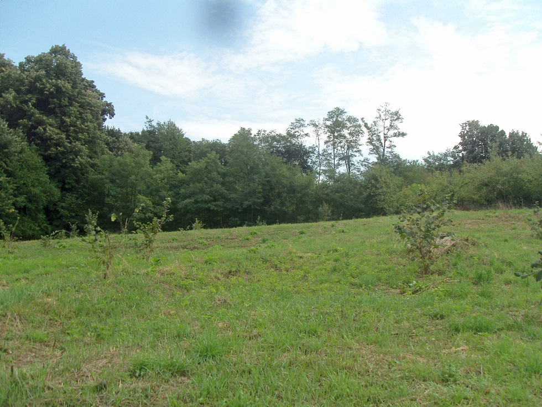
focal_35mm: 37
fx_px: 579
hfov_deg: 50.1
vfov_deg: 38.7
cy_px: 204
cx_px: 271
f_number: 7
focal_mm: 6.2
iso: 80
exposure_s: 1/160
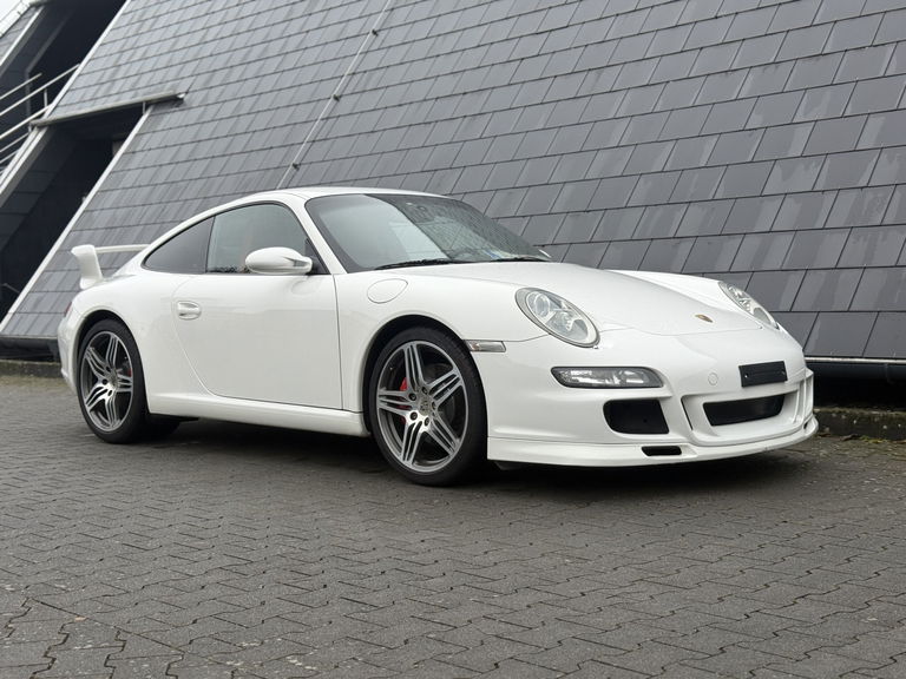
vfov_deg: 30.3
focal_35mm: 48
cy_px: 340
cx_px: 453
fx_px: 1256
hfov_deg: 39.7
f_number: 1.78
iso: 64
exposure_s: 1/895
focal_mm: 6.76
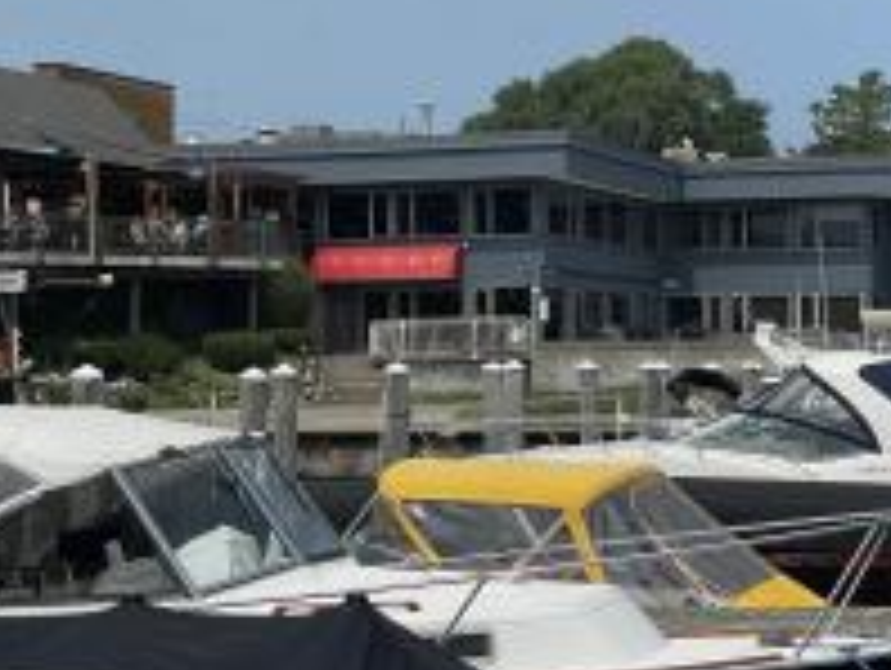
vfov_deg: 14.1
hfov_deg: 18.7
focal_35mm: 105
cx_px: 441
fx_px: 2706
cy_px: 391
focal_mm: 6
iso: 25
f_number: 2
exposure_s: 1/3425
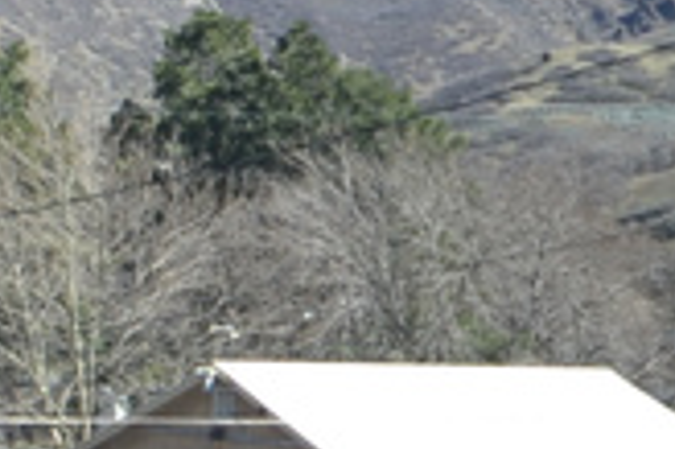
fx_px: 2454
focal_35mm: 131
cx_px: -741
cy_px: 253
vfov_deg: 10.4
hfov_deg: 13.2
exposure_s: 1/160
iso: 100
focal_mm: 14
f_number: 6.3
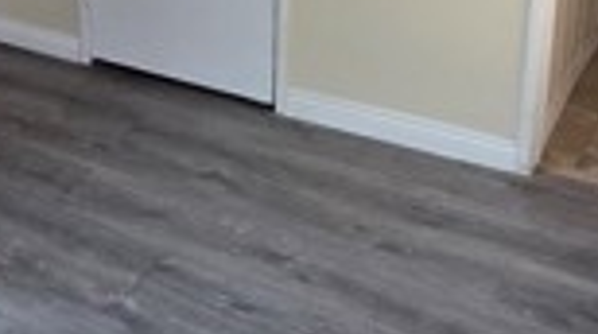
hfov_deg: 32.8
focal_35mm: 59
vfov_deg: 19.0
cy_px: -85
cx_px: 8
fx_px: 934
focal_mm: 2.2
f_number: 1.9
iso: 200
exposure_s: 1/120
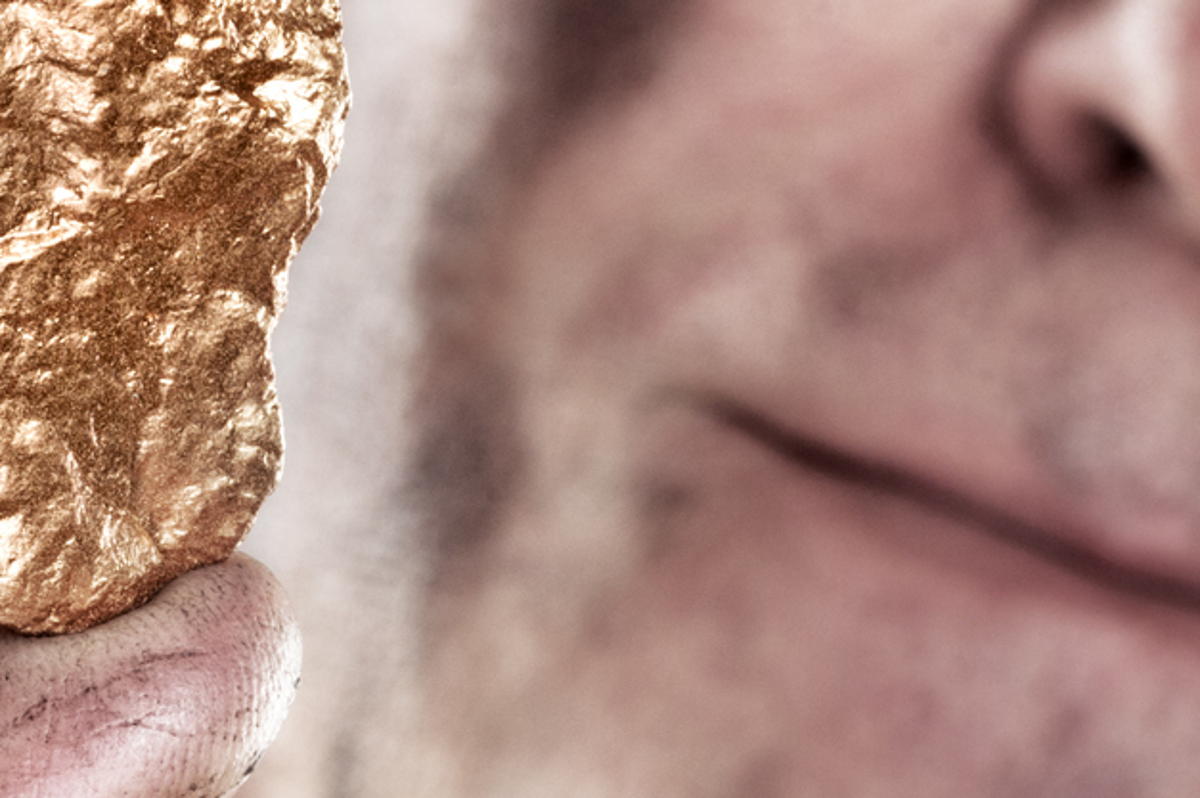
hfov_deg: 10.1
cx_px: 389
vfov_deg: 6.7
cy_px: 23
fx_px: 6761
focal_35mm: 203
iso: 200
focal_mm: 60
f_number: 25
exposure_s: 1/200
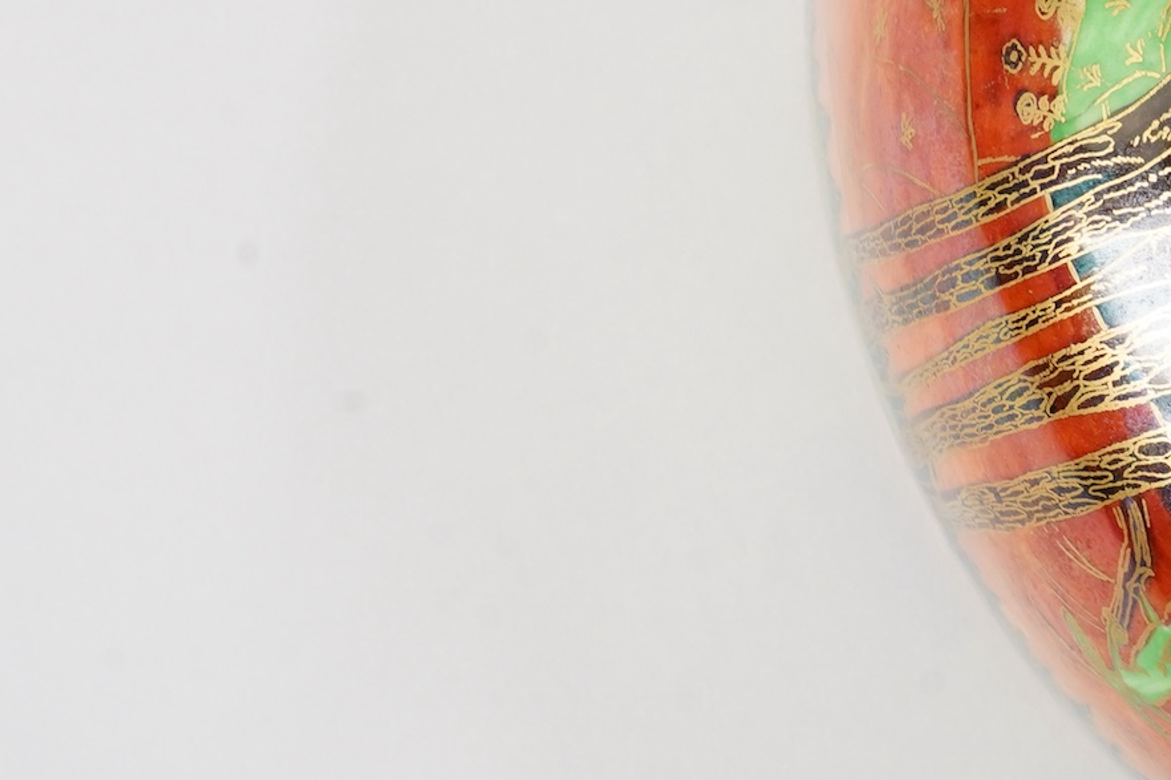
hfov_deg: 10.4
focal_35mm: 190
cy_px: -79
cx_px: 1780
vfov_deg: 7.2
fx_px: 6179
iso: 1250
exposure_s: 1/125
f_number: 13
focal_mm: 61
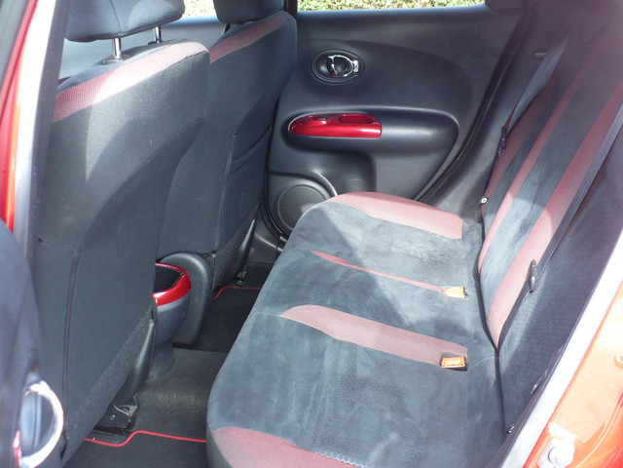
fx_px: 738
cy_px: 234
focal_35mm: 41
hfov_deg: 45.8
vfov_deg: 35.1
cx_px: 312
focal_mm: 6.1
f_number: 2.8
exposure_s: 1/30
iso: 125
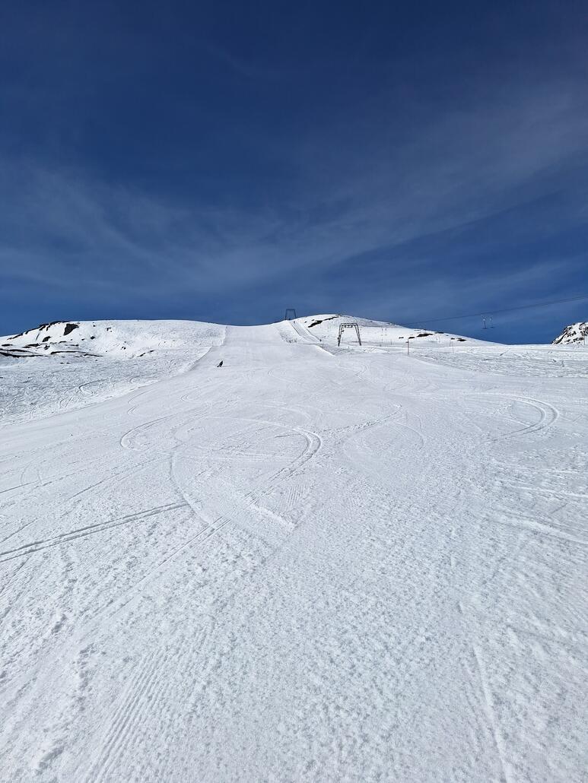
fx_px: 521
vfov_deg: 73.9
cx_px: 294
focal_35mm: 23
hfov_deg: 58.9
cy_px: 392
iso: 40
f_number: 1.8
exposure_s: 1/6849
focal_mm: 5.54
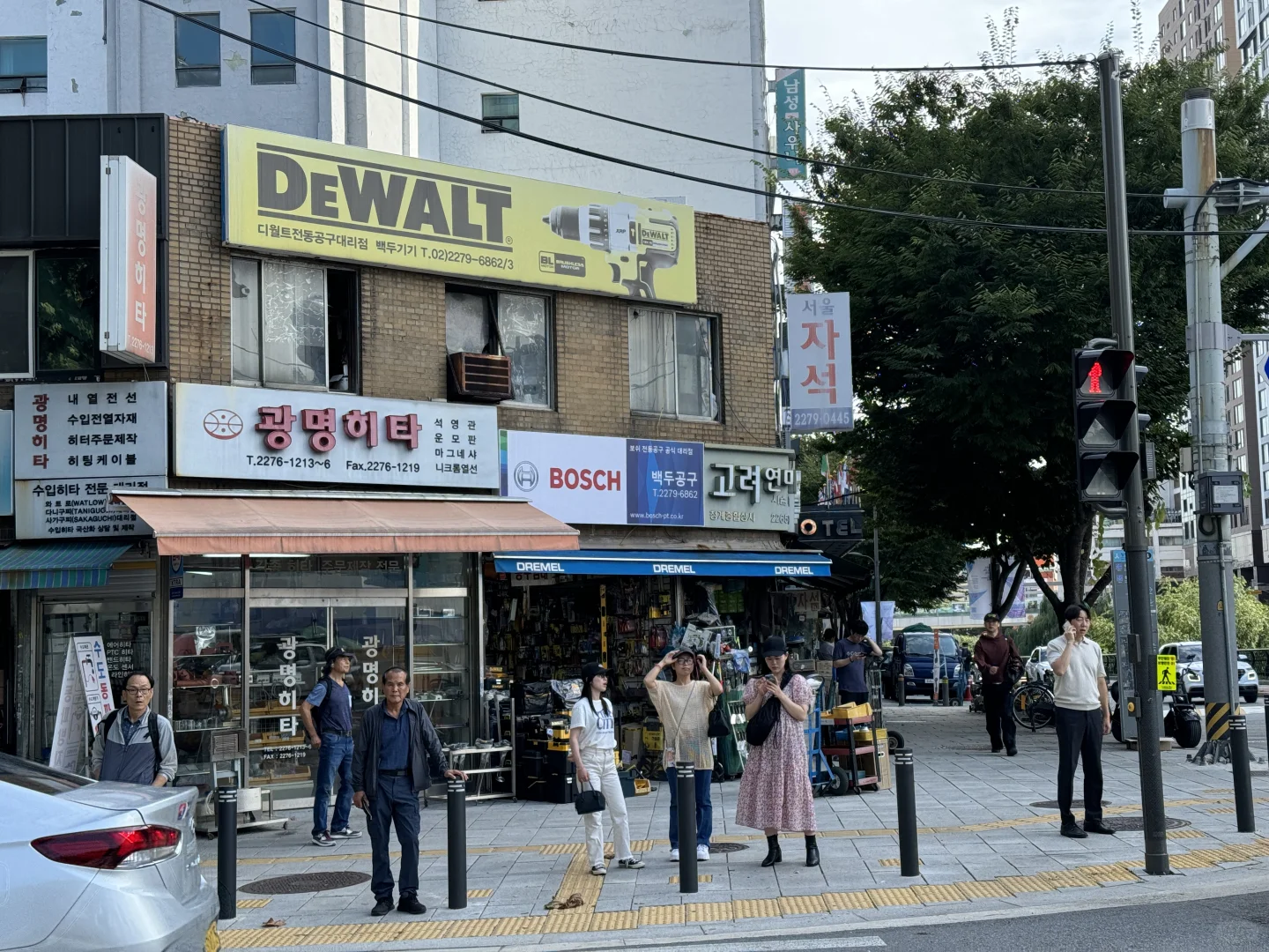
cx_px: 634
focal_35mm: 48
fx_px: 1760
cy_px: 476
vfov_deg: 30.3
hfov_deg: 39.7
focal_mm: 6.76
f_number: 1.78
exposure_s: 1/1059
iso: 64
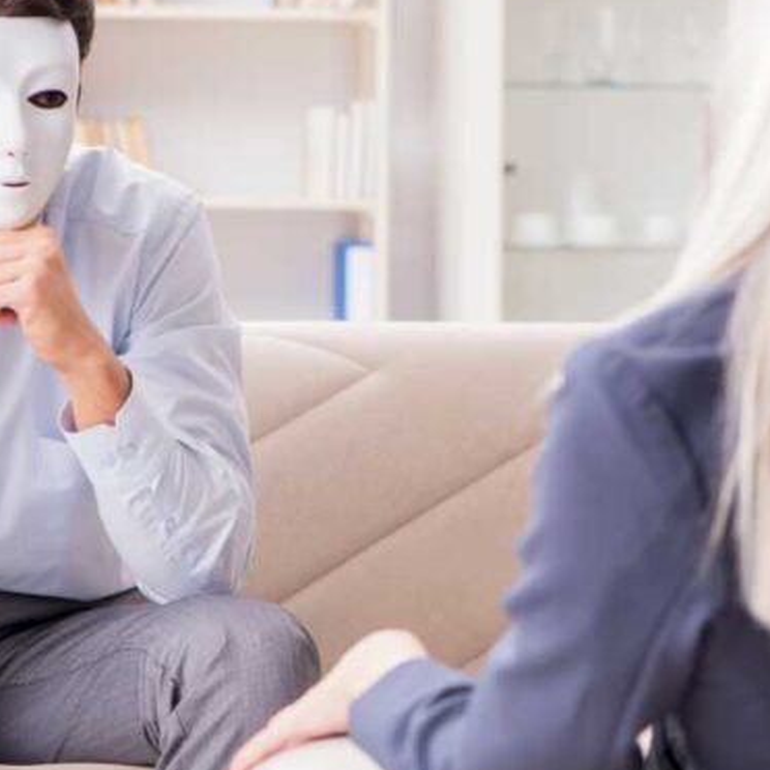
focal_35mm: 184
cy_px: 371
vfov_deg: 9.5
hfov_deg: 9.5
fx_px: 4631
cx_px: 279
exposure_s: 1/100
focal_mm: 105
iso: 320
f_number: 7.1
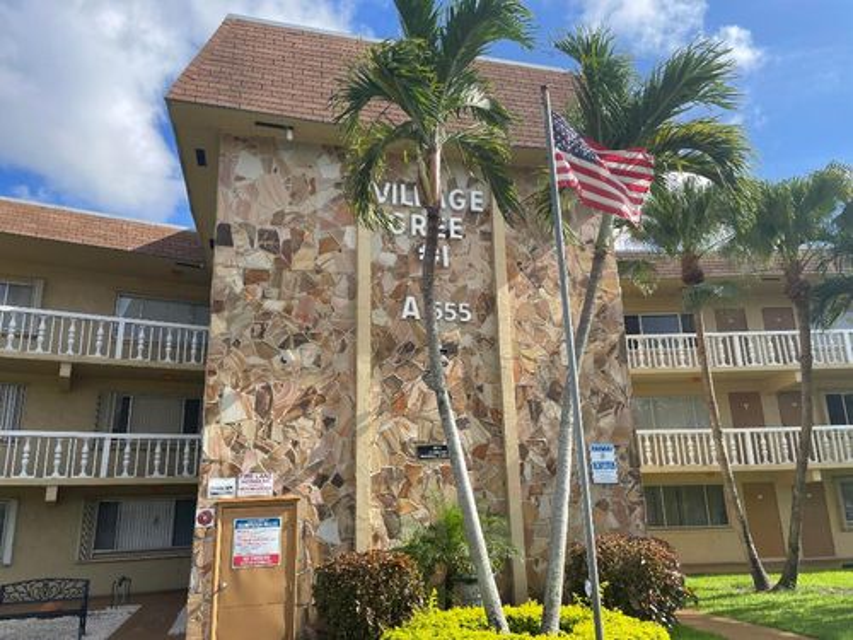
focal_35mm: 26
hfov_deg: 67.3
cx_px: 426
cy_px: 320
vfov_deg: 53.1
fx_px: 641
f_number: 1.6
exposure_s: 1/1984
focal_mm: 4.2
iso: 32
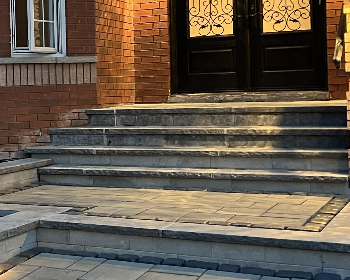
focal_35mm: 54
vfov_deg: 27.4
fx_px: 559
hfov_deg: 31.6
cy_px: 45
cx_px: -14
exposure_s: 1/30
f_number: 1.5
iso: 640
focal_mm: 5.7
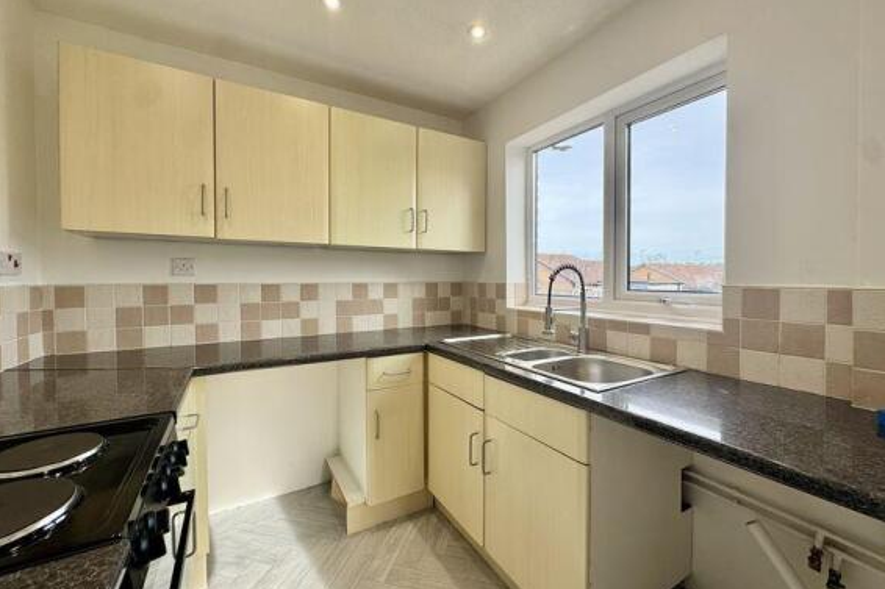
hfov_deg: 100.4
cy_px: 287
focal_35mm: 15
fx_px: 369
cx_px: 453
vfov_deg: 77.3
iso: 40
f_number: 2.2
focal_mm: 2.22
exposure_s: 1/206
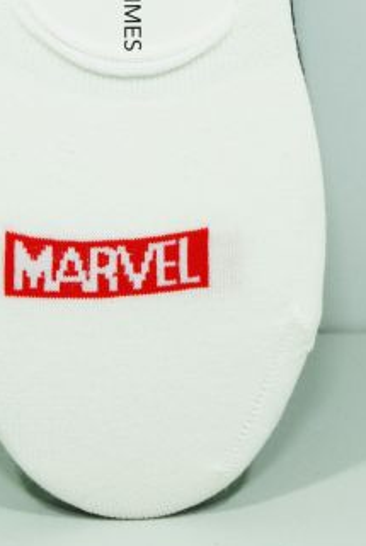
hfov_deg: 7.0
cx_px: 132
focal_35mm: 197
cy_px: -83
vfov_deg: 10.3
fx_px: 2997
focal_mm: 55
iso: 100
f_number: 7.1
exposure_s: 1/100
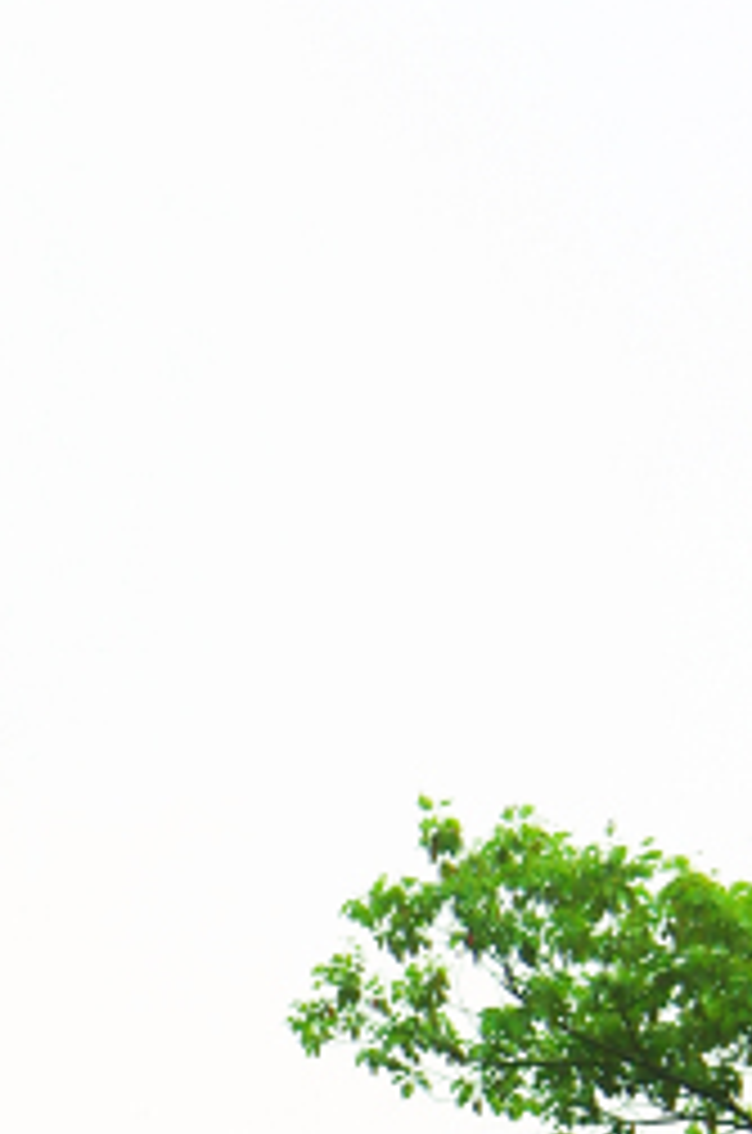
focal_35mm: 293
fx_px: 9218
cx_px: -759
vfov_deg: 7.0
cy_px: 1192
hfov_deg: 4.6
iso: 200
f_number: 5.6
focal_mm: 48
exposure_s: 1/250
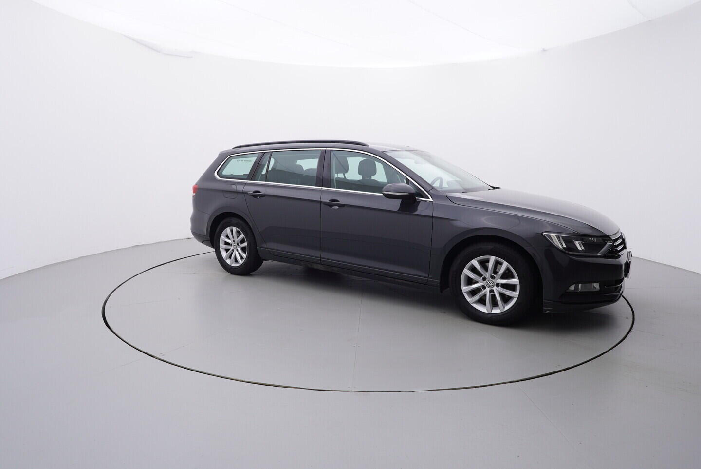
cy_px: 234
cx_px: 350
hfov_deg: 77.3
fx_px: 438
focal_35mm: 22
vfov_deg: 56.2
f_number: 5
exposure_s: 1/80
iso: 200
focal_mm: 15
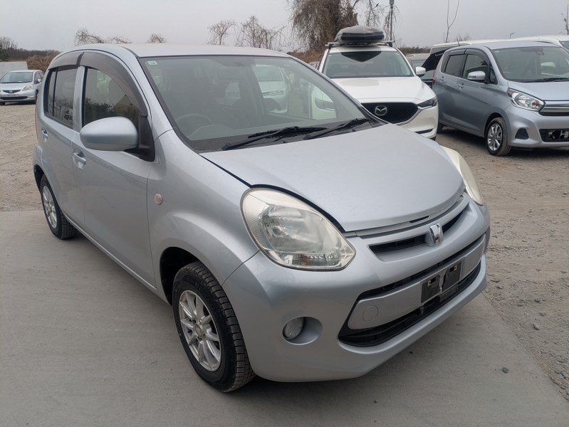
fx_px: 411
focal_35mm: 25
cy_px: 214
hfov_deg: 69.4
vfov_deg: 54.9
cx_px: 284
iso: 52
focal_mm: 5.43
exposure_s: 1/573
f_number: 1.89
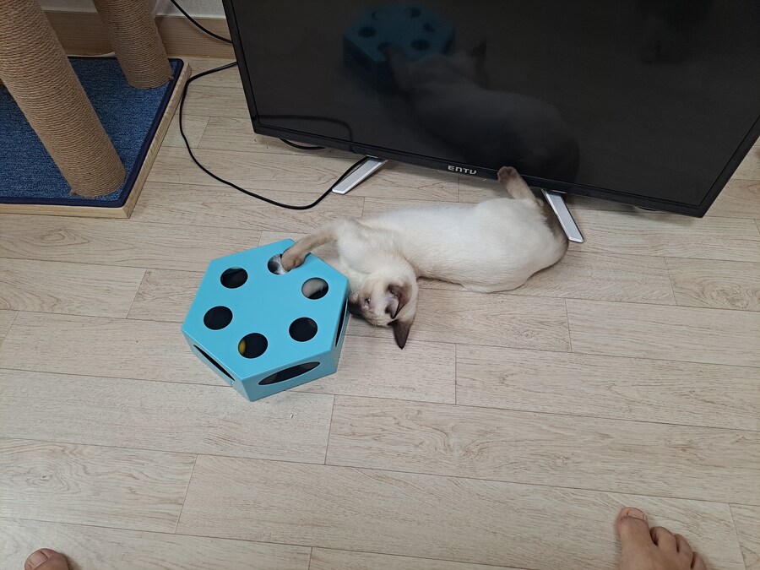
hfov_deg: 71.6
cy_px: 285
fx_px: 527
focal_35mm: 24
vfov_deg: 56.8
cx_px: 380
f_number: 1.8
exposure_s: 1/60
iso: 160
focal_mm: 5.23
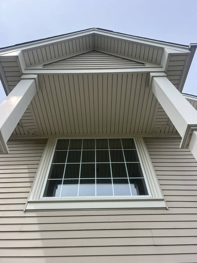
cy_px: 132
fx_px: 197
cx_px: 98
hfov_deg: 53.1
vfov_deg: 67.3
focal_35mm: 26
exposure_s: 1/2571
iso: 50
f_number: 1.5
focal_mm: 5.7
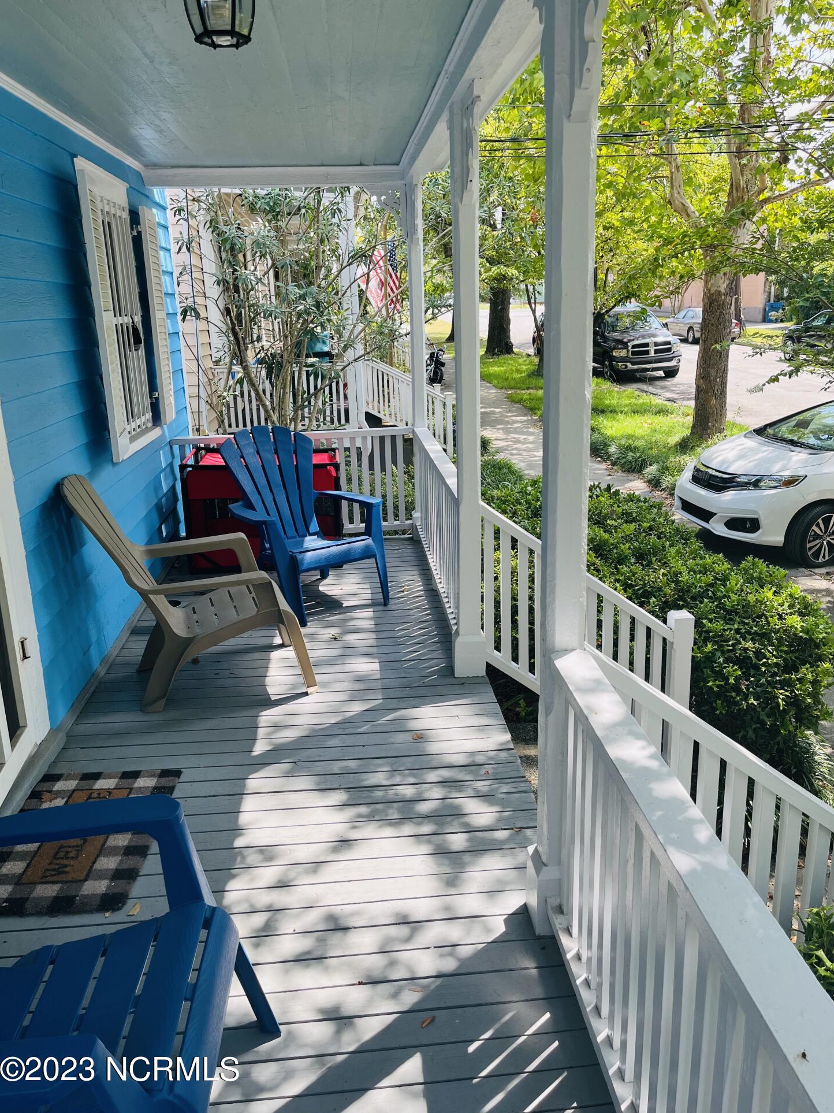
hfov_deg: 51.3
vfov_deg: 65.3
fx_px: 868
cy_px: 544
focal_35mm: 27
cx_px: 430
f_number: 1.6
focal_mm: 5.1
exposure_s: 1/639
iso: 50
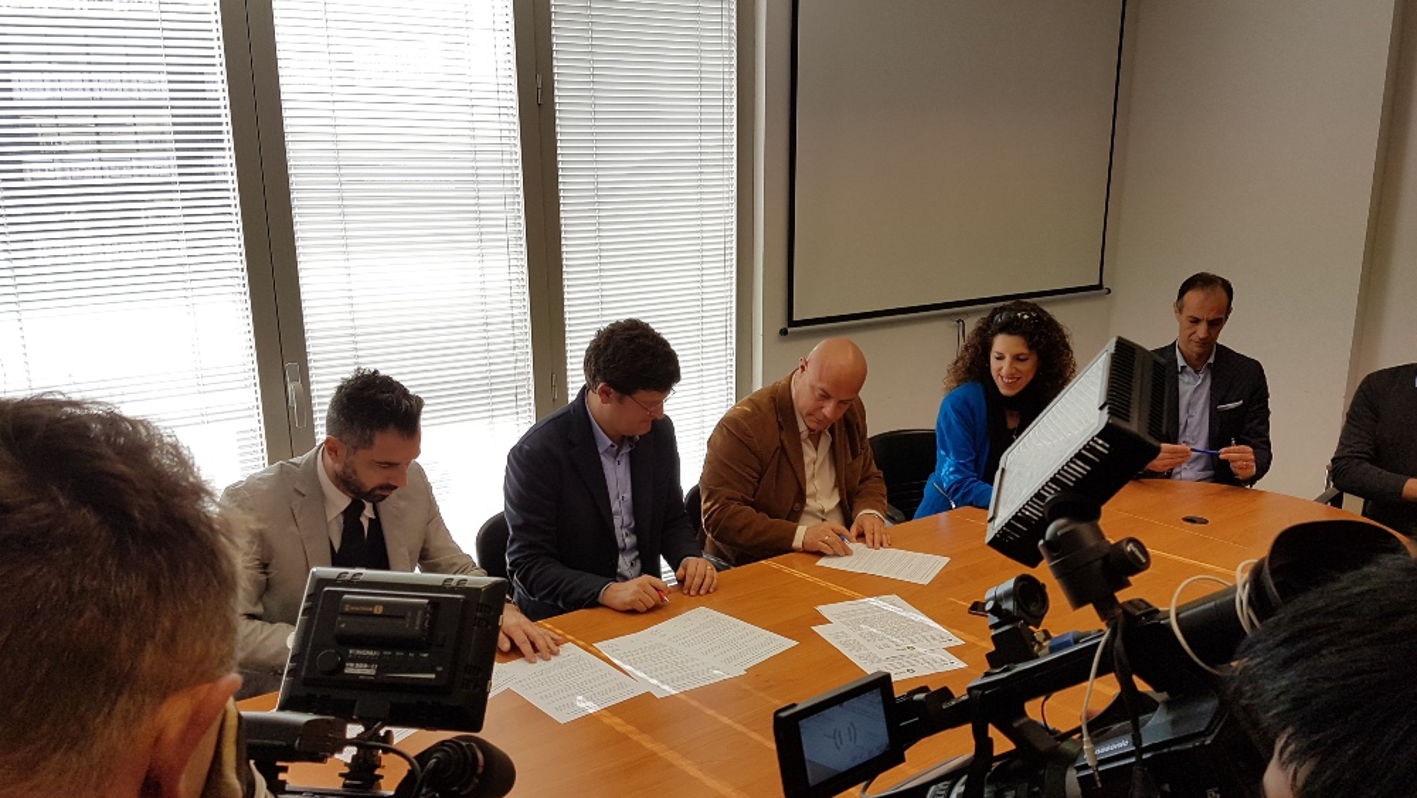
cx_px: 700
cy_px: 437
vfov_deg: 40.2
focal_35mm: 29
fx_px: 1090
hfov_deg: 66.1
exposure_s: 1/263
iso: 40
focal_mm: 4.2
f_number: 1.7
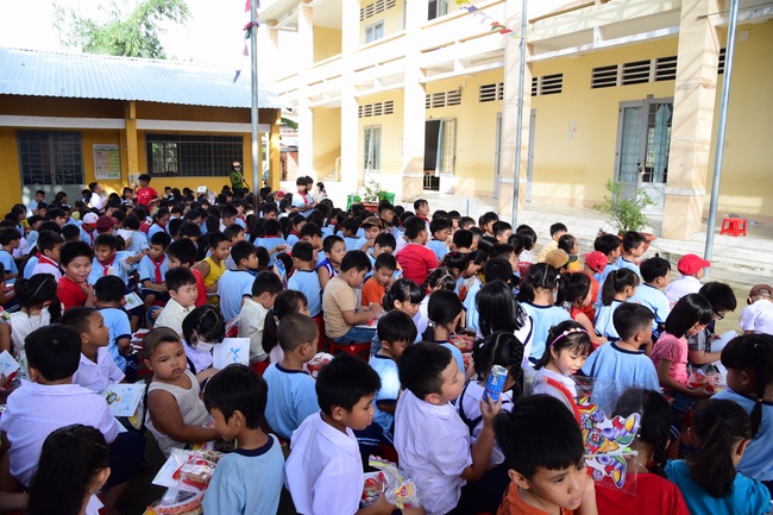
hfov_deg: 73.8
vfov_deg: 53.1
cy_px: 258
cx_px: 386
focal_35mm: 24
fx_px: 515
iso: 200
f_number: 5.6
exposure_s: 1/200
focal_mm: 24
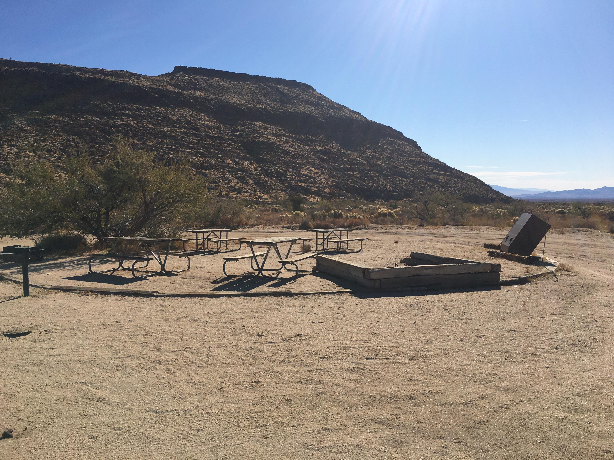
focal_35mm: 29
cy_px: 230
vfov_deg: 48.2
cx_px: 307
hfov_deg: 61.7
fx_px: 514
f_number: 2.2
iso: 25
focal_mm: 4.15
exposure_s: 1/3497
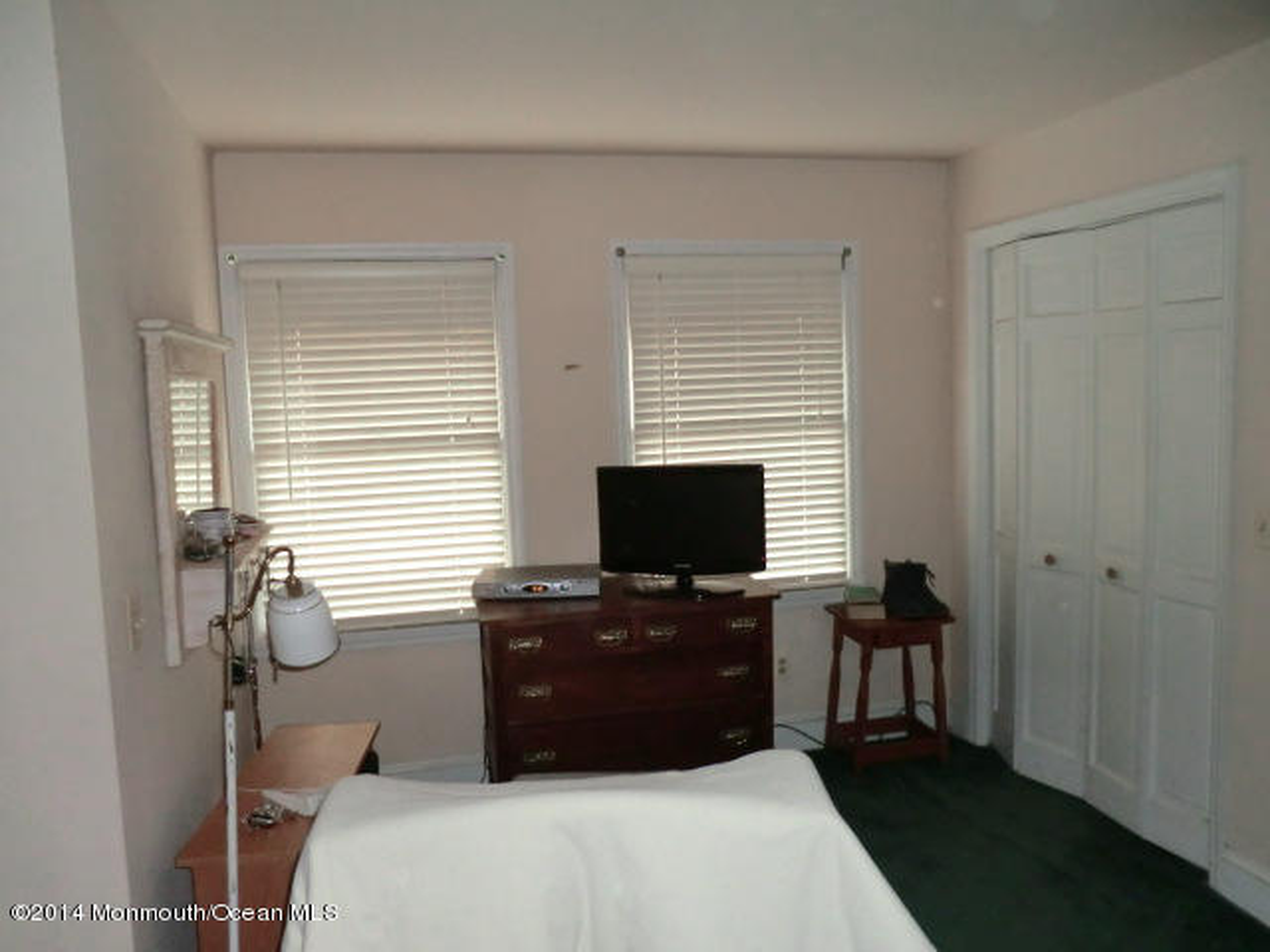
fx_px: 991
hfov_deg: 65.3
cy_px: 476
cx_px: 635
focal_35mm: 27
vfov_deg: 51.4
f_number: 3.2
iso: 400
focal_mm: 4.9
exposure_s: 1/15
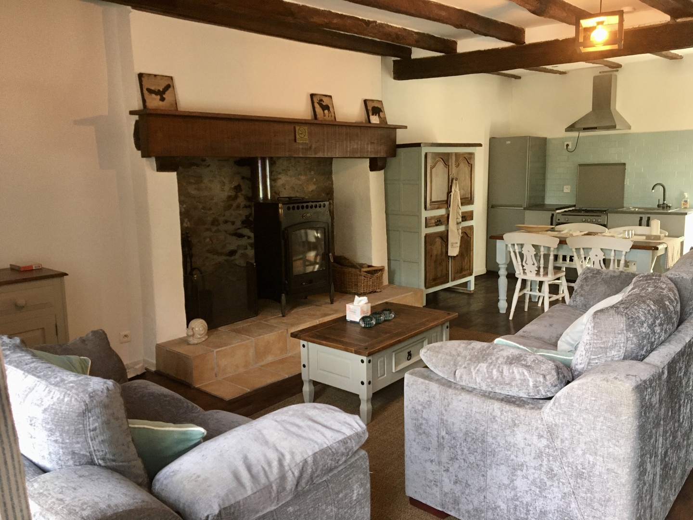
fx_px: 581
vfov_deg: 48.2
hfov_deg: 61.7
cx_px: 346
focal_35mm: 29
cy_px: 260
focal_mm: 4.15
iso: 160
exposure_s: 1/33
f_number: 2.2
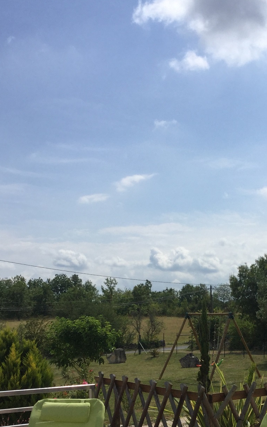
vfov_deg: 36.3
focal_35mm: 54
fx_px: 628
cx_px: 210
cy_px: 342
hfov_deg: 23.7
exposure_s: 1/3135
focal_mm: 3.3
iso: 25
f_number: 2.4
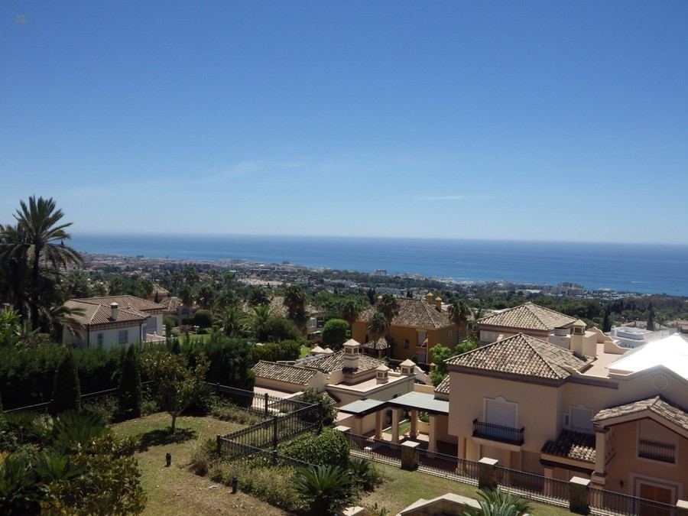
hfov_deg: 54.0
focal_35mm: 34
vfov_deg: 41.8
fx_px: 676
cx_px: 344
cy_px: 258
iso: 100
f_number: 10.7
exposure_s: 1/160
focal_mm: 6.2
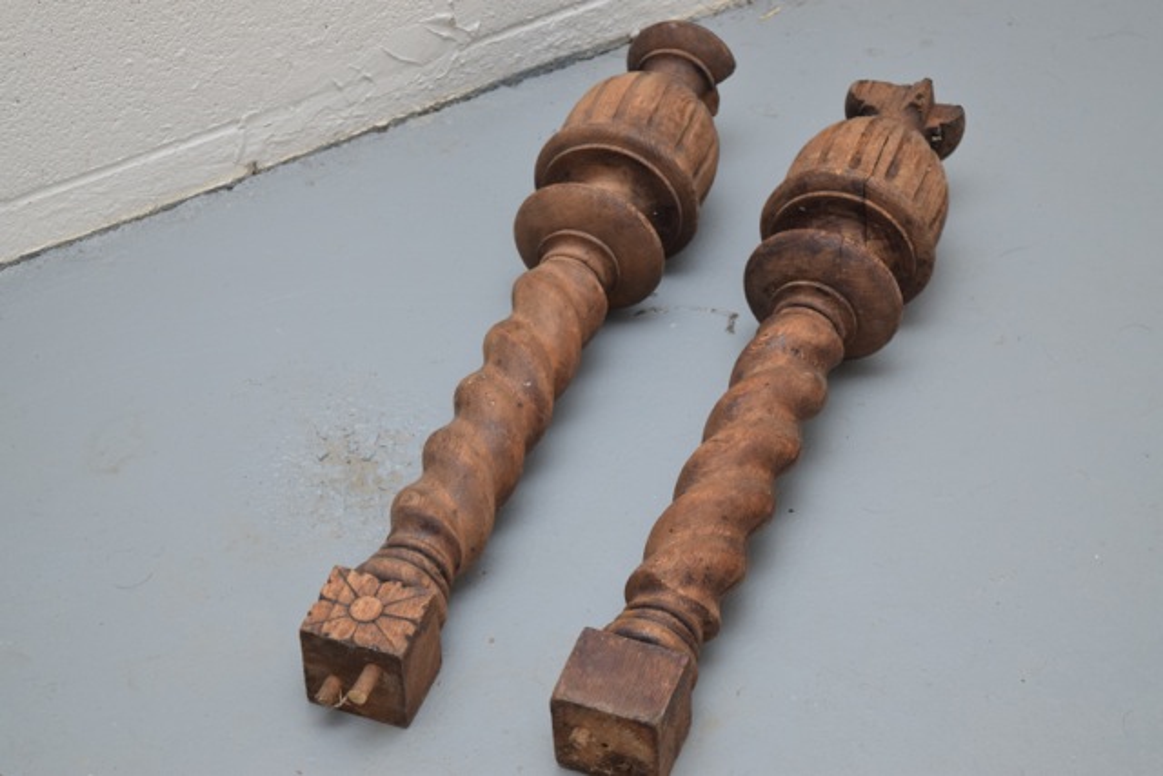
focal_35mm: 82
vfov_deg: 16.6
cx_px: 582
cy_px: 388
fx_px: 2666
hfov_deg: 24.6
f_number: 5.6
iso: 800
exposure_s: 1/125
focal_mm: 55
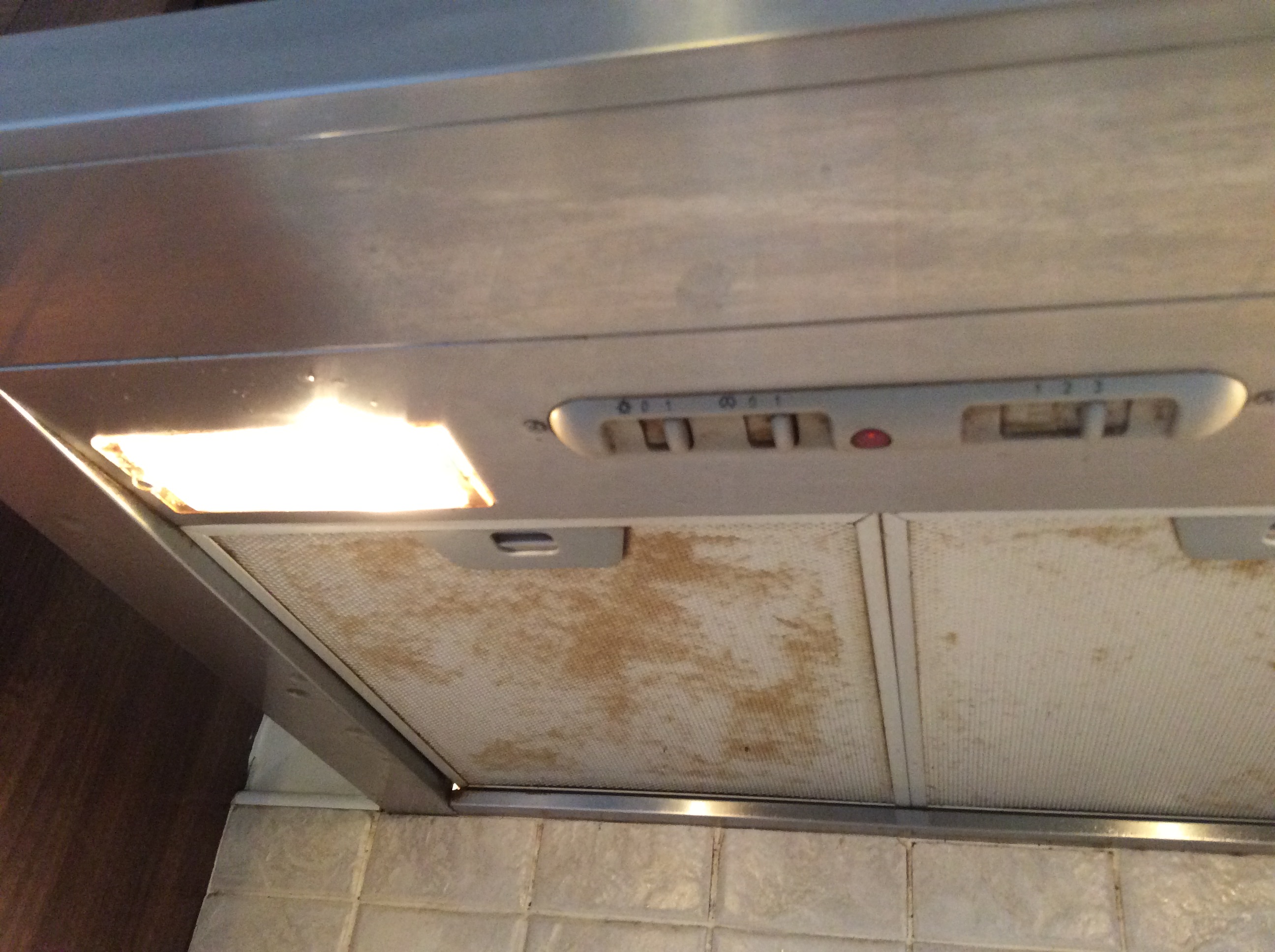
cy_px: 476
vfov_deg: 44.1
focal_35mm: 32
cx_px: 638
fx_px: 1177
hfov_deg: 56.9
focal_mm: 3.3
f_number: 2.4
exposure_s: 1/17
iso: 250
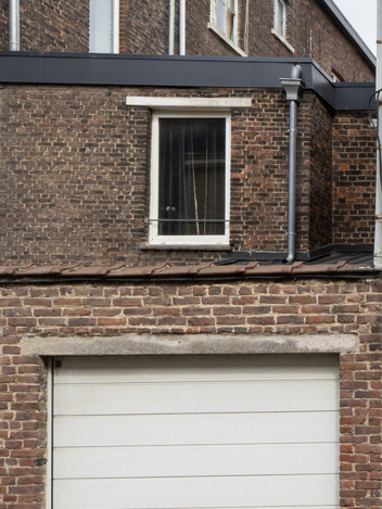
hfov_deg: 19.3
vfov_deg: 31.0
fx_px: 868
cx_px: 673
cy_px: 40
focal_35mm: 59
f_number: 11
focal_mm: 16
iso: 250
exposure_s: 1/200
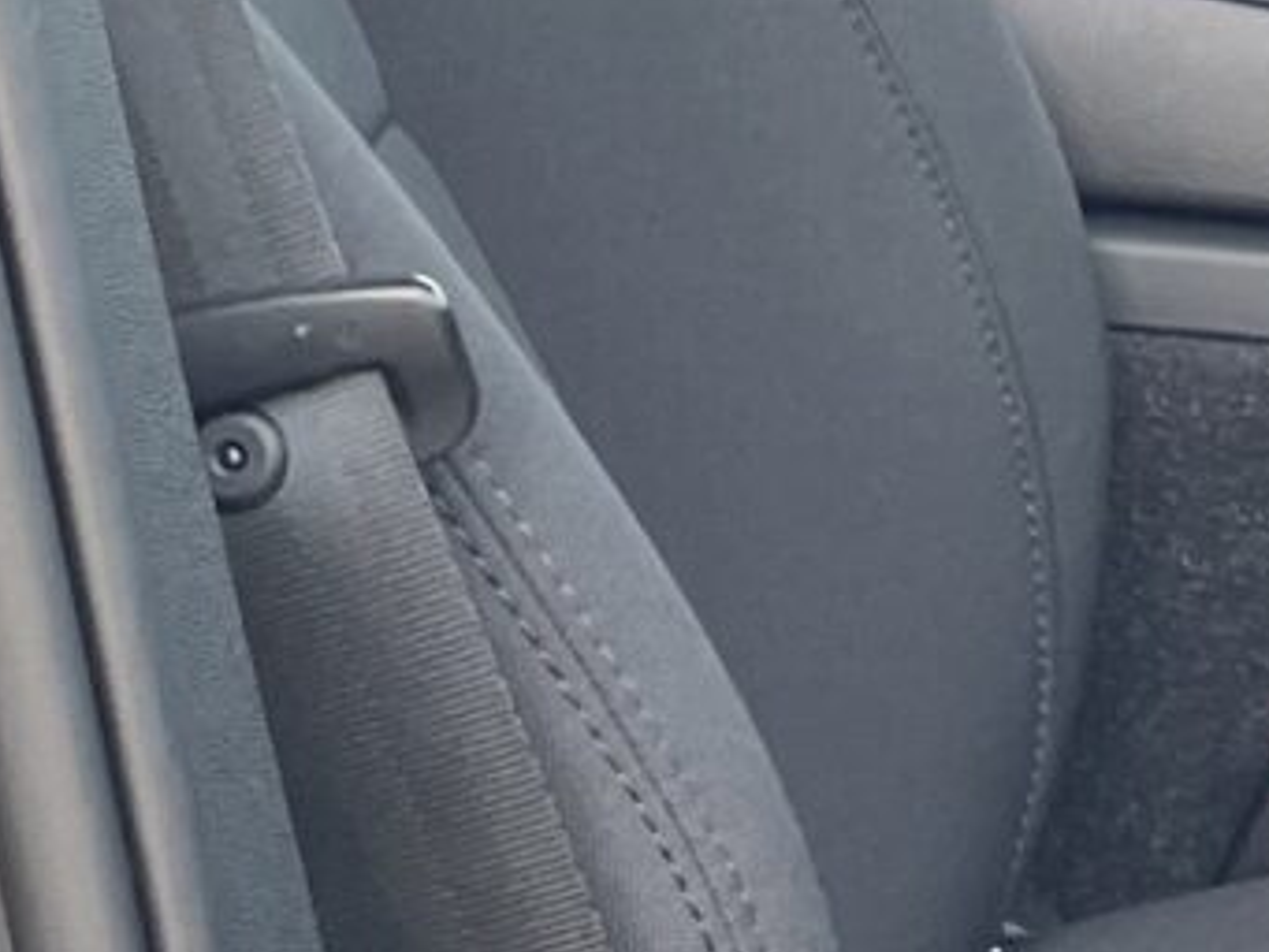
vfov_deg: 7.5
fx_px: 7151
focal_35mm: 195
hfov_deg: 9.8
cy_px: -268
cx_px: 2039
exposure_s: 1/121
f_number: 1.6
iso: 40
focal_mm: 4.2
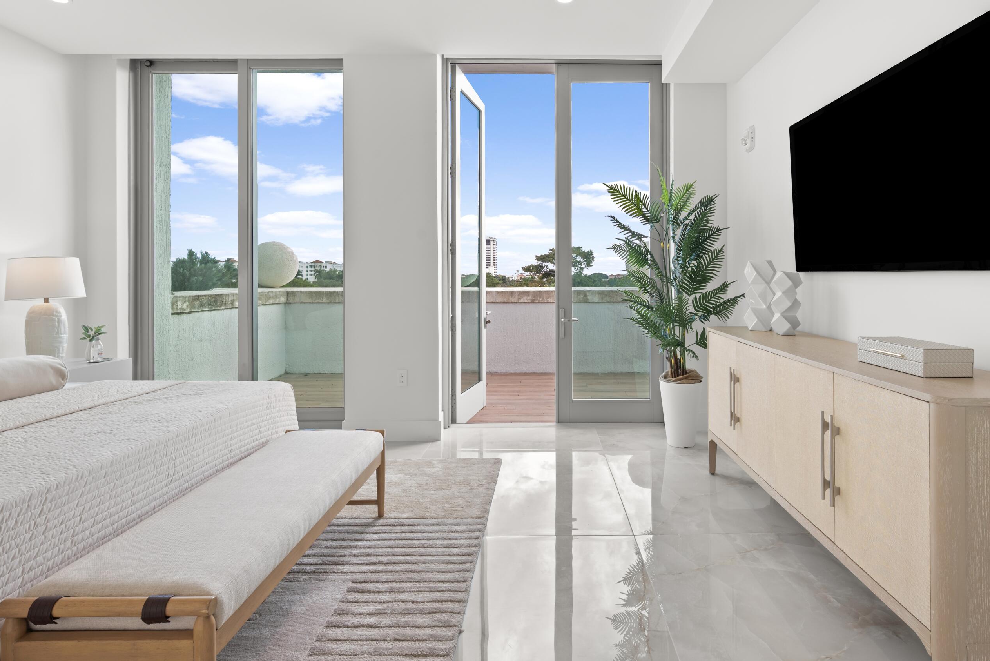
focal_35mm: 19
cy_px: 274
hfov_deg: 86.6
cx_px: 543
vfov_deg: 64.2
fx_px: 523
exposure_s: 1/8
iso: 200
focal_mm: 16
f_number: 9
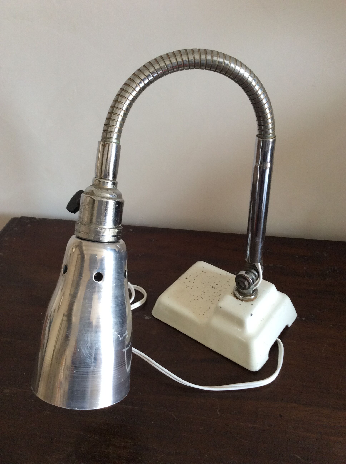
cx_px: 173
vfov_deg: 56.9
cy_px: 232
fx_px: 428
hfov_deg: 44.1
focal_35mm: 32
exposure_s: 1/25
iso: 80
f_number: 2.4
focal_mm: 3.3
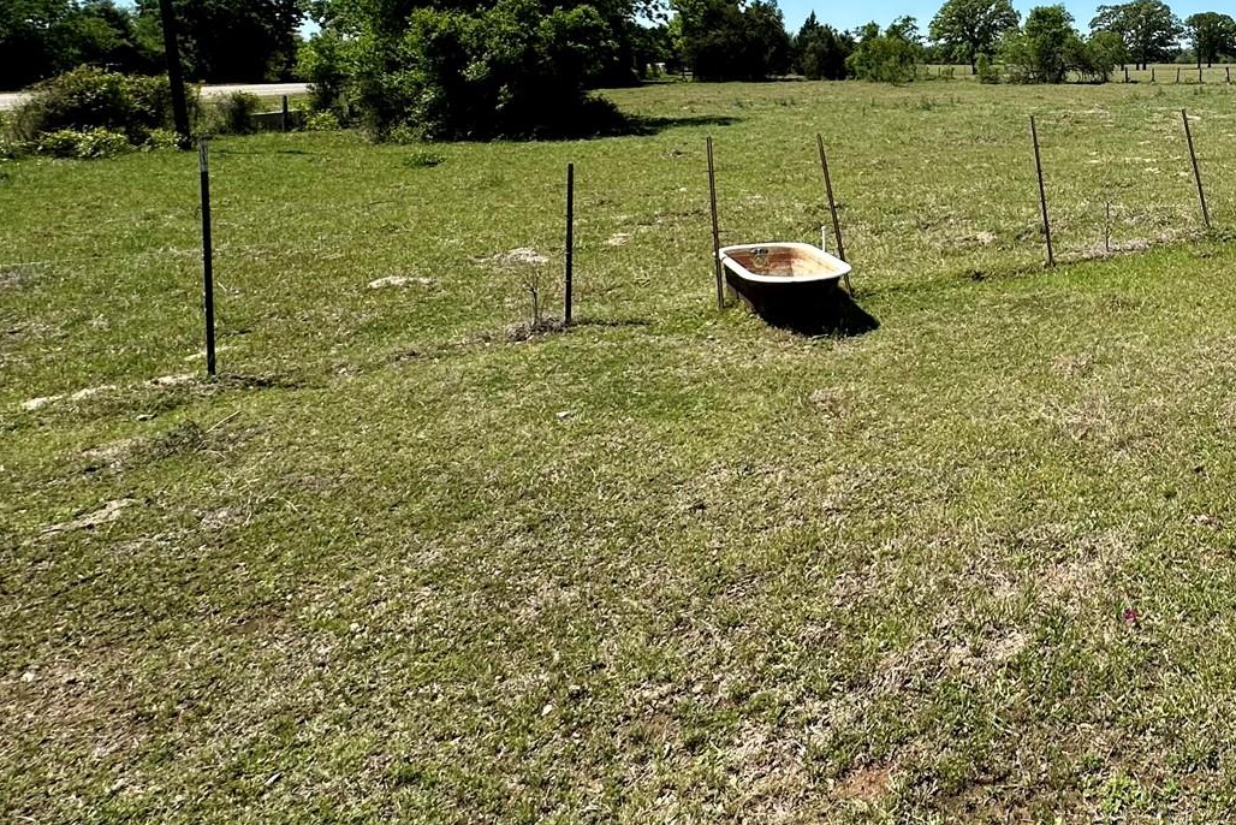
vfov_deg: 42.4
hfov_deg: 54.7
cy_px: 133
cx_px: 1130
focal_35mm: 29
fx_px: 996
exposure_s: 1/2257
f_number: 2.2
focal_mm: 2.22
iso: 50
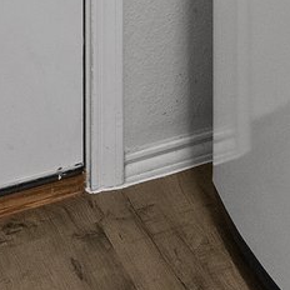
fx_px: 1137
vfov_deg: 11.2
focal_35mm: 120
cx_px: 504
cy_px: -482
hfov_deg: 13.2
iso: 2000
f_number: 8
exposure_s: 1/20
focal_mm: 16
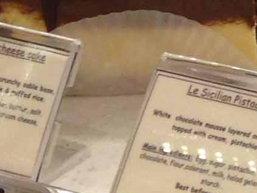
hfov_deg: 7.2
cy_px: -146
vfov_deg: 5.7
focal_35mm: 256
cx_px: 654
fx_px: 1901
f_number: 2.4
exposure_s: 1/20
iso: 80
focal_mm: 4.12
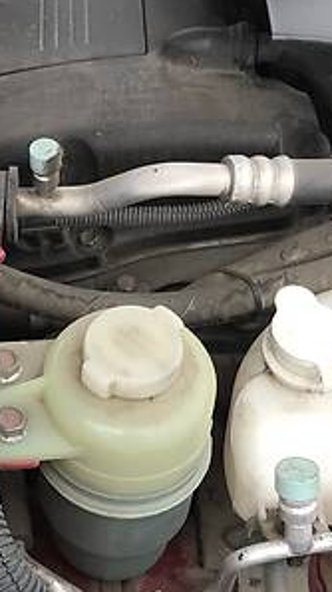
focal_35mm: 82
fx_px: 1287
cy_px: 270
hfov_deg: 14.6
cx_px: 44
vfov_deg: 25.9
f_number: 1.8
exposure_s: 1/342
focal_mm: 4
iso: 20
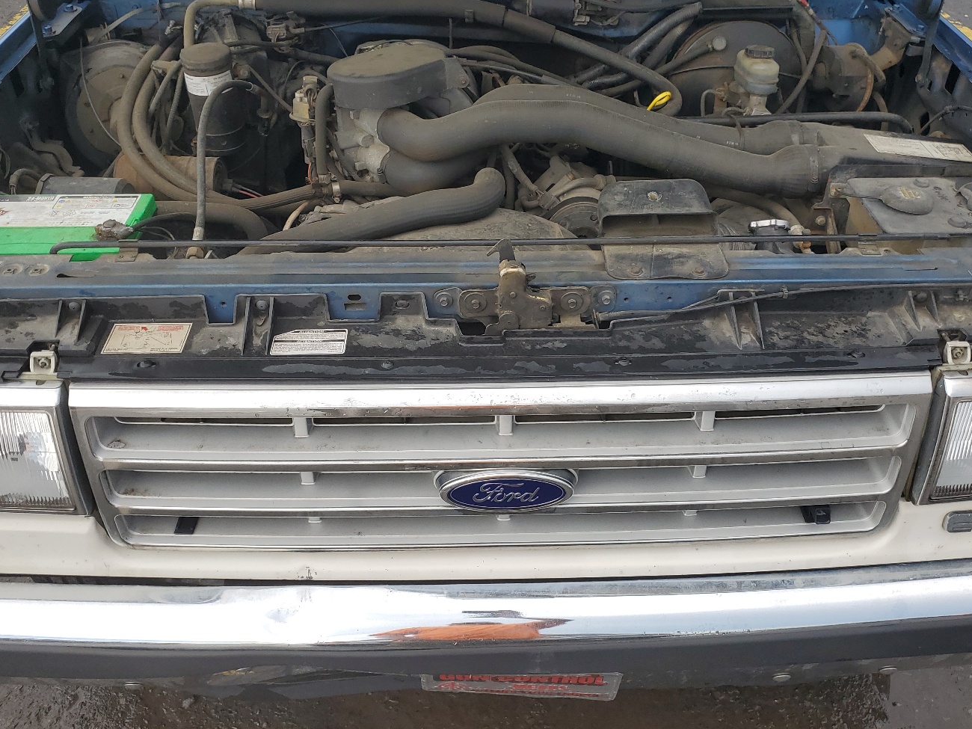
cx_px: 490
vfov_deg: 44.1
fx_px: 899
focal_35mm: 32
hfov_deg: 56.8
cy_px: 316
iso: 50
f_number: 1.5
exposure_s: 1/833
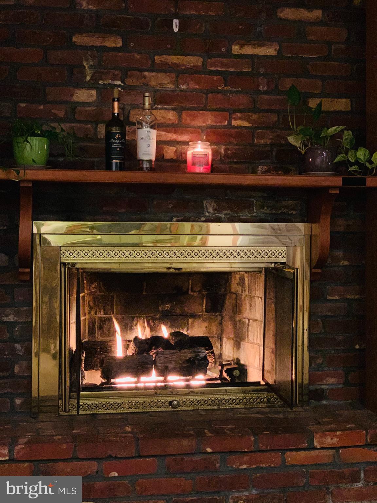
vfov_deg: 36.8
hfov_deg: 28.0
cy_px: 252
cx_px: 188
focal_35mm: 52
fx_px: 755
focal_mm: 6
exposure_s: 1/30
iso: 640
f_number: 2.4
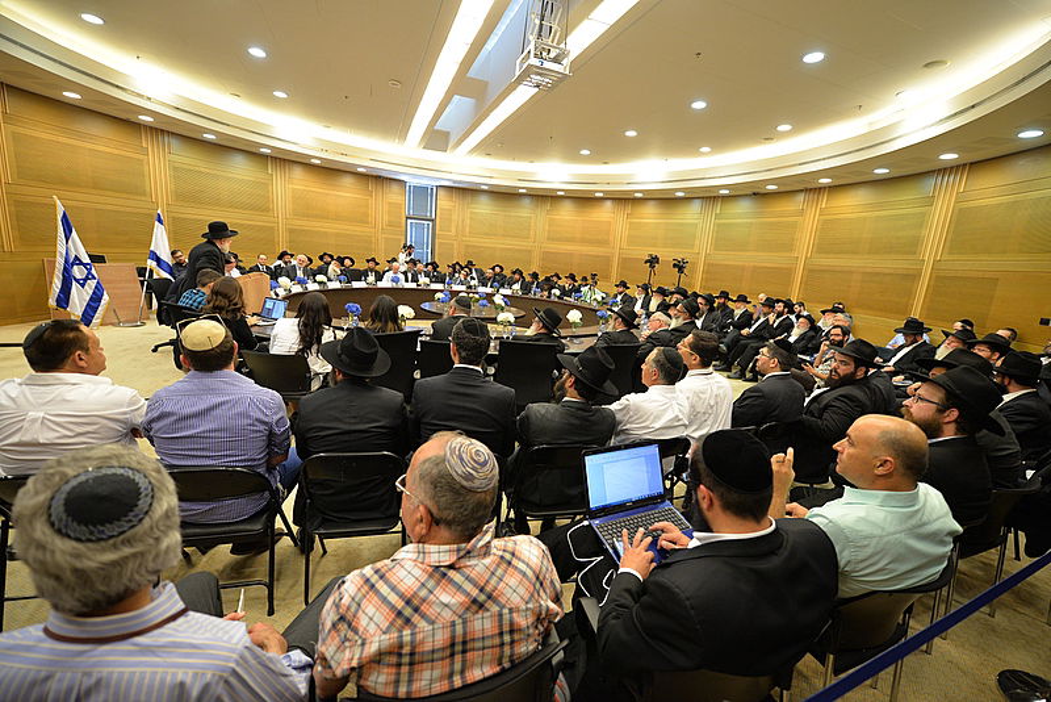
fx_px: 409
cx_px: 526
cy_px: 351
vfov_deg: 81.3
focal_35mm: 14
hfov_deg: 104.2
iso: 2000
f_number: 2.8
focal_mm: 14
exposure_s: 1/160
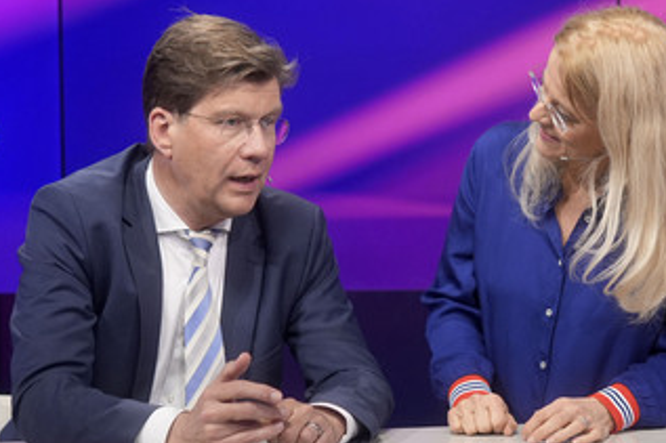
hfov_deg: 31.4
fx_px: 1183
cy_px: 241
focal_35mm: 64
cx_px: 394
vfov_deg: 21.2
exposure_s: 1/160
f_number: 2.2
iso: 640
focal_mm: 30
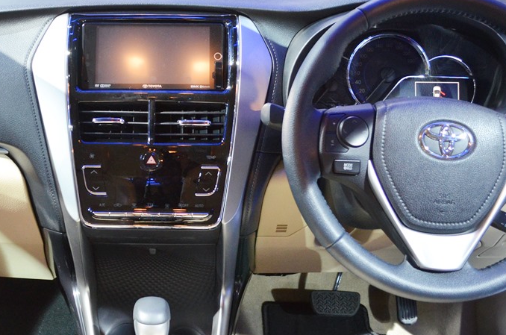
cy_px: 154
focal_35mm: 51
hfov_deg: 38.2
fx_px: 715
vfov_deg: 26.4
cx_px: 146
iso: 800
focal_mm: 18
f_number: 3.5
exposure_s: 1/50
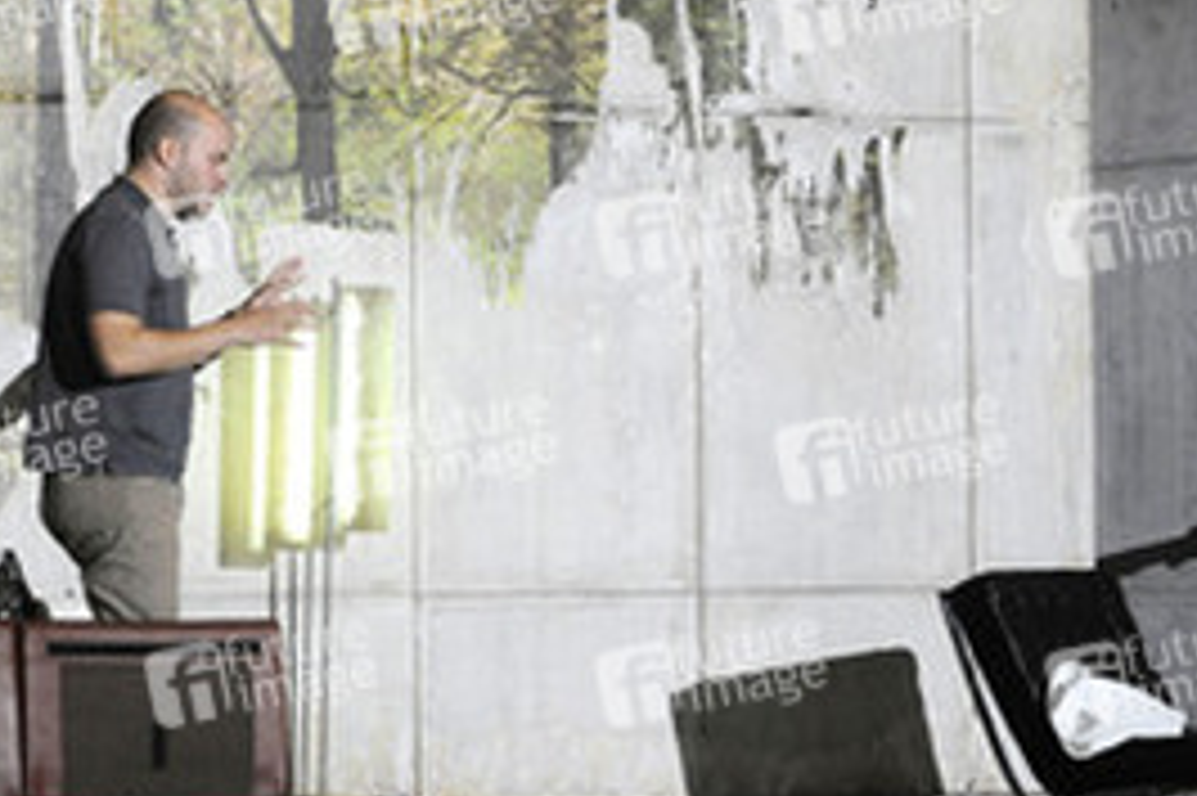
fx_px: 5350
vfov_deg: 8.5
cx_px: 772
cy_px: 337
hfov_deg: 12.8
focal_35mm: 161
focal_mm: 95
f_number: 5.6
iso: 3200
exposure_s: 1/160
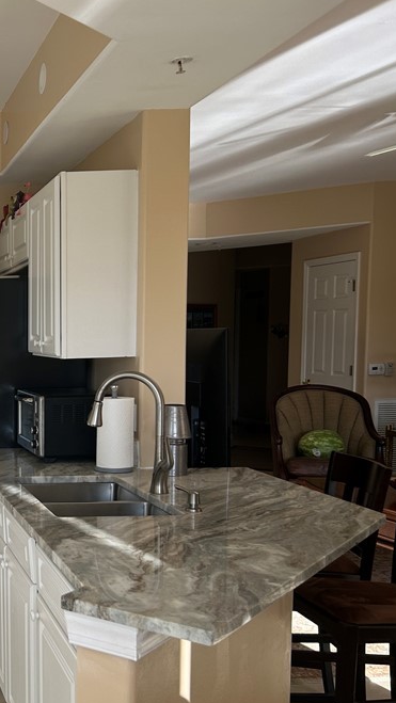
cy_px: 401
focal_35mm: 44
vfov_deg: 46.3
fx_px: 821
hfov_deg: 23.5
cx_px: -137
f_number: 1.5
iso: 40
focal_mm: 5.7
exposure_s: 1/156
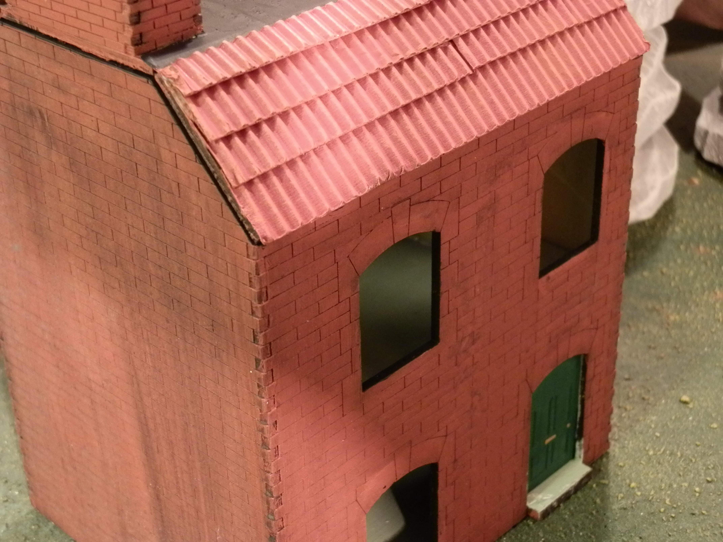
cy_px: 271
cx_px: 362
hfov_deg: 31.7
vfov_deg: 24.0
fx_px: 1274
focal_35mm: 61
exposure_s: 1/8
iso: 400
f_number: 3.7
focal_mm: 10.99
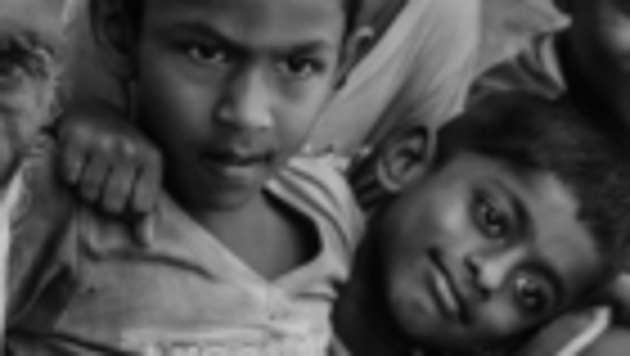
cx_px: 288
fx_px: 4514
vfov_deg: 4.5
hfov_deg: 8.0
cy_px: 354
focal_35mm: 270
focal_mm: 48
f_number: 5.3
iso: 400
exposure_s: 1/320
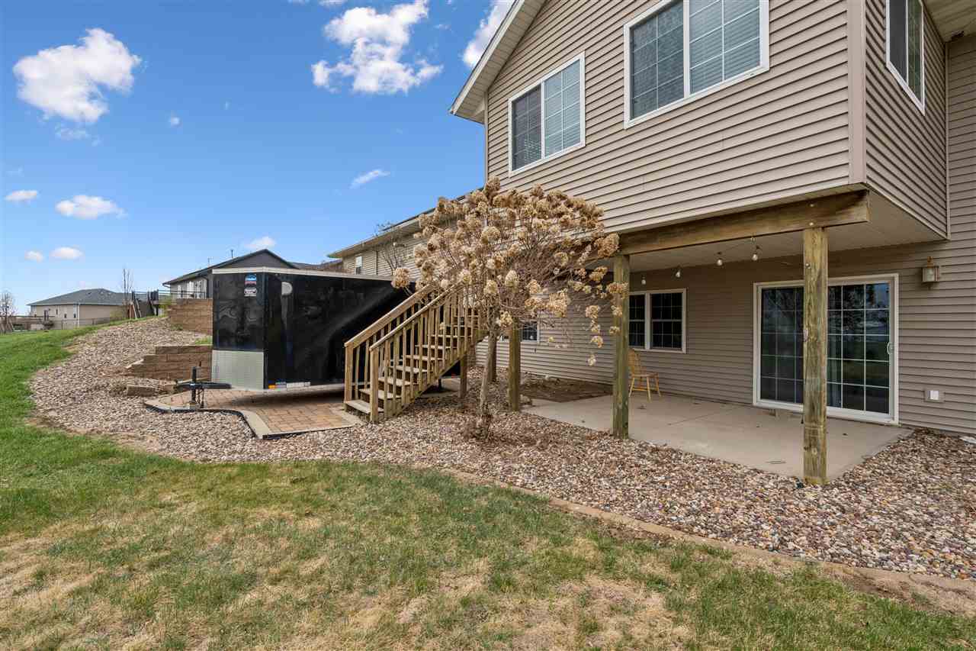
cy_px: 326
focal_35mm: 17
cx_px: 488
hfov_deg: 93.3
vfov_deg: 70.4
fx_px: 461
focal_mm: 17
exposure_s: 1/500
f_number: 9
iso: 400
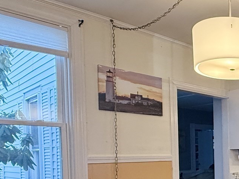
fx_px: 311
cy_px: 162
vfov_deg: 30.7
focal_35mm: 45
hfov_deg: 33.0
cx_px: 298
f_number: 2.2
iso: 400
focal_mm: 2.22
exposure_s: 1/120
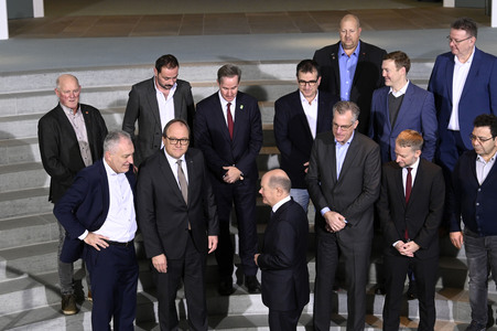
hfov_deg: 23.9
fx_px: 1173
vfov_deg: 16.0
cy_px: 166
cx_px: 248
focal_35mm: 85
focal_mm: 85
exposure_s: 1/640
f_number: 4.5
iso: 4000
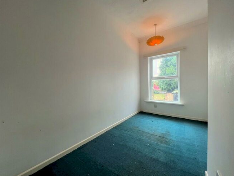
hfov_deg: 102.0
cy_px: 87
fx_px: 95
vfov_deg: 85.7
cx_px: 119
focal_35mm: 14
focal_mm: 1.57
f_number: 1.8
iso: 100
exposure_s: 1/100
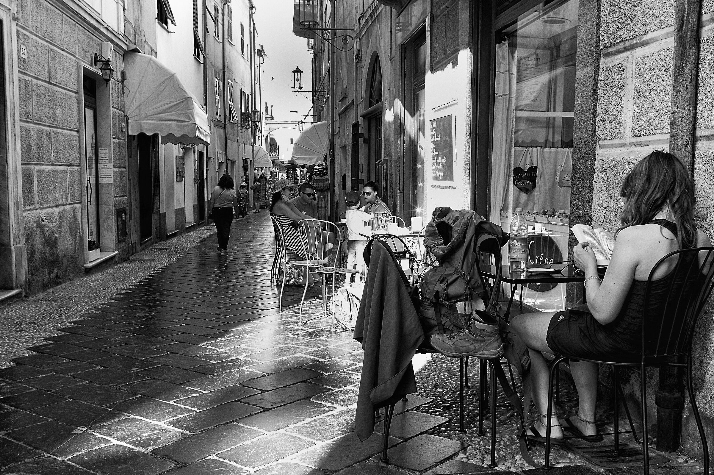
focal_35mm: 36
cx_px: 357
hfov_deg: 53.2
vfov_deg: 36.8
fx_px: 713
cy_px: 238
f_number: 8
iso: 560
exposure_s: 1/90
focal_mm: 24
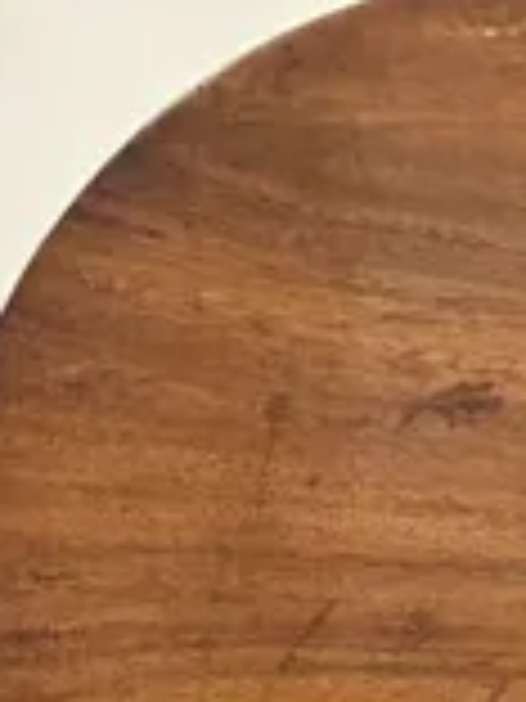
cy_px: 2034
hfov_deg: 9.2
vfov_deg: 9.8
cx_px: 670
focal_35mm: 158
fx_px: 3201
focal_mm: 6.86
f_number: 1.78
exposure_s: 1/50
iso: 200
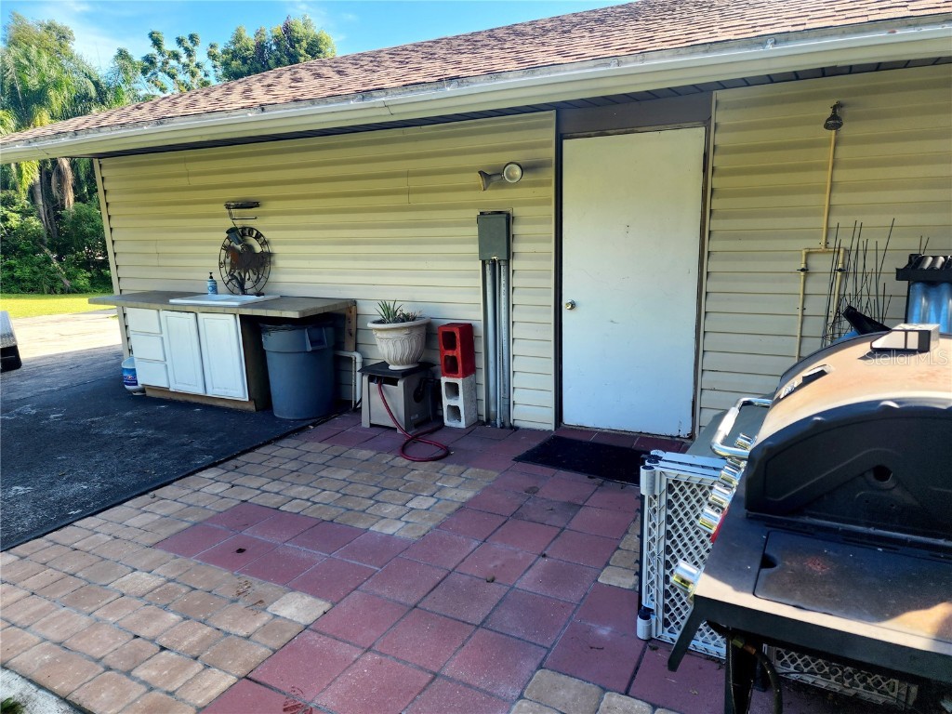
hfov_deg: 73.9
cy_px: 357
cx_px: 476
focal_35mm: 23
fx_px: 633
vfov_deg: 58.9
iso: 16
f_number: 1.8
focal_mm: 6.4
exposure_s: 1/180
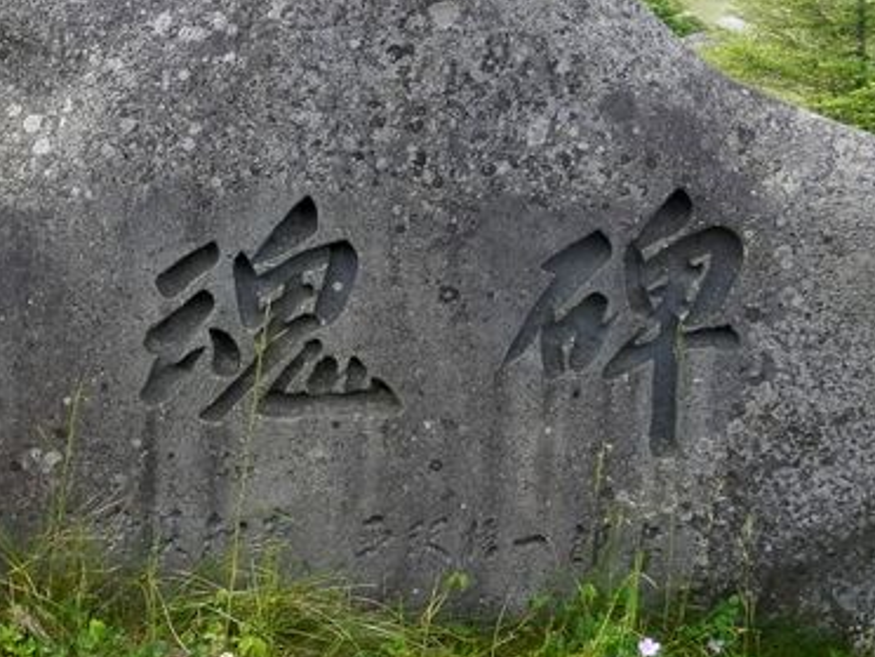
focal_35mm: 86
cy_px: 240
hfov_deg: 22.5
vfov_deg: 17.1
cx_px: 216
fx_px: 2174
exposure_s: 1/250
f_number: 3.7
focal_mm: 7.3
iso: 80
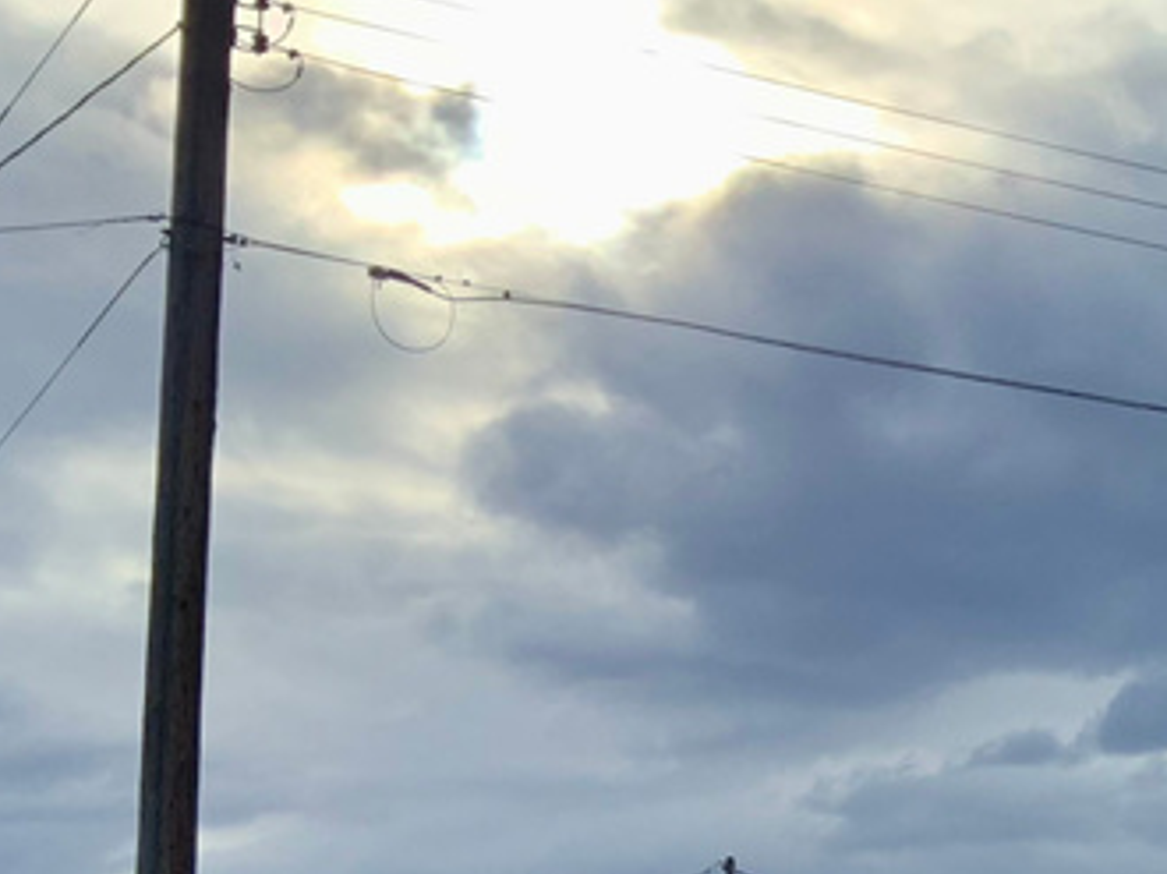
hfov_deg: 20.1
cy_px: 1157
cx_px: 1492
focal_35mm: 90
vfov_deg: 15.5
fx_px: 3032
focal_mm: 3
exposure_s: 1/2227
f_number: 1.8
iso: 20
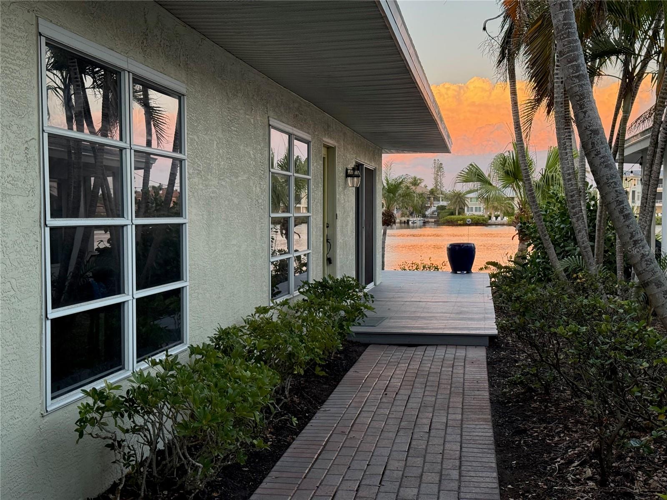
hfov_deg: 39.7
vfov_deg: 30.3
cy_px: 250
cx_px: 334
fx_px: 925
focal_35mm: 48
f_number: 1.78
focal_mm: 6.76
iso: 160
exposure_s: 1/91
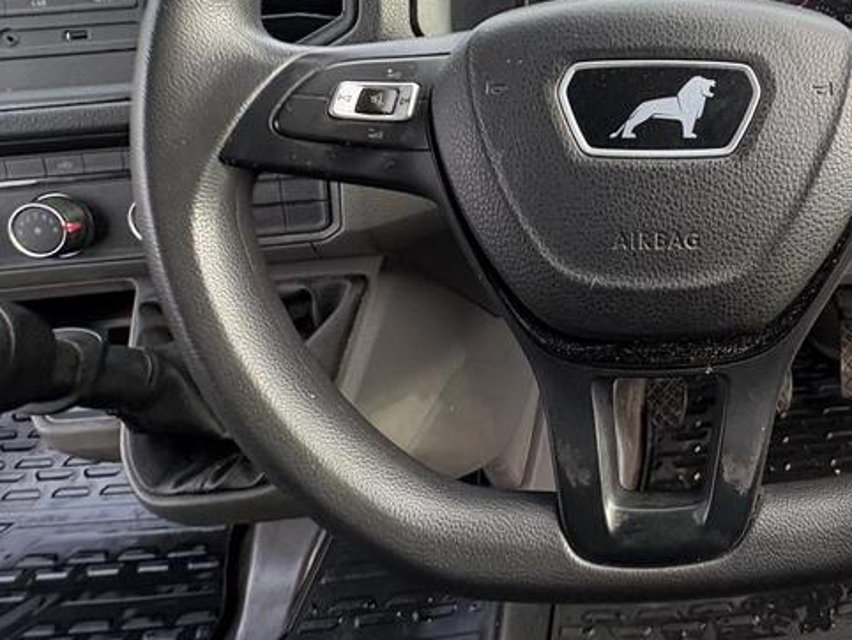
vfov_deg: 49.6
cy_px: 117
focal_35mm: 26
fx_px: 640
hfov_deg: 57.2
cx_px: 776
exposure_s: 1/99
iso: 125
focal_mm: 2.22
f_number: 2.2
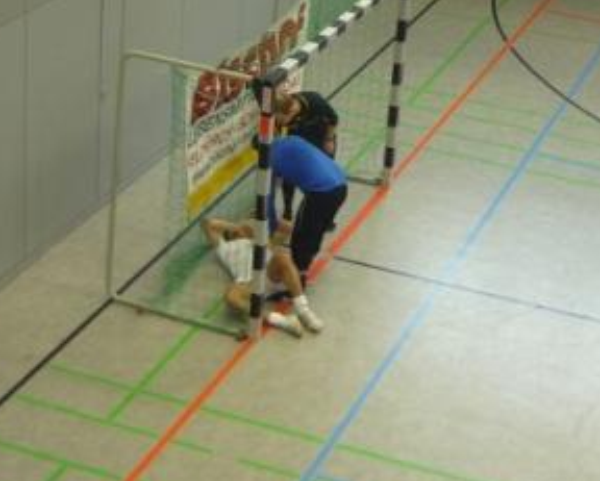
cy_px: 177
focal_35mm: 88
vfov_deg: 17.5
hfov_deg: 21.7
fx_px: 1564
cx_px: 333
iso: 160
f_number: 2.9
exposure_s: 1/30
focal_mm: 6
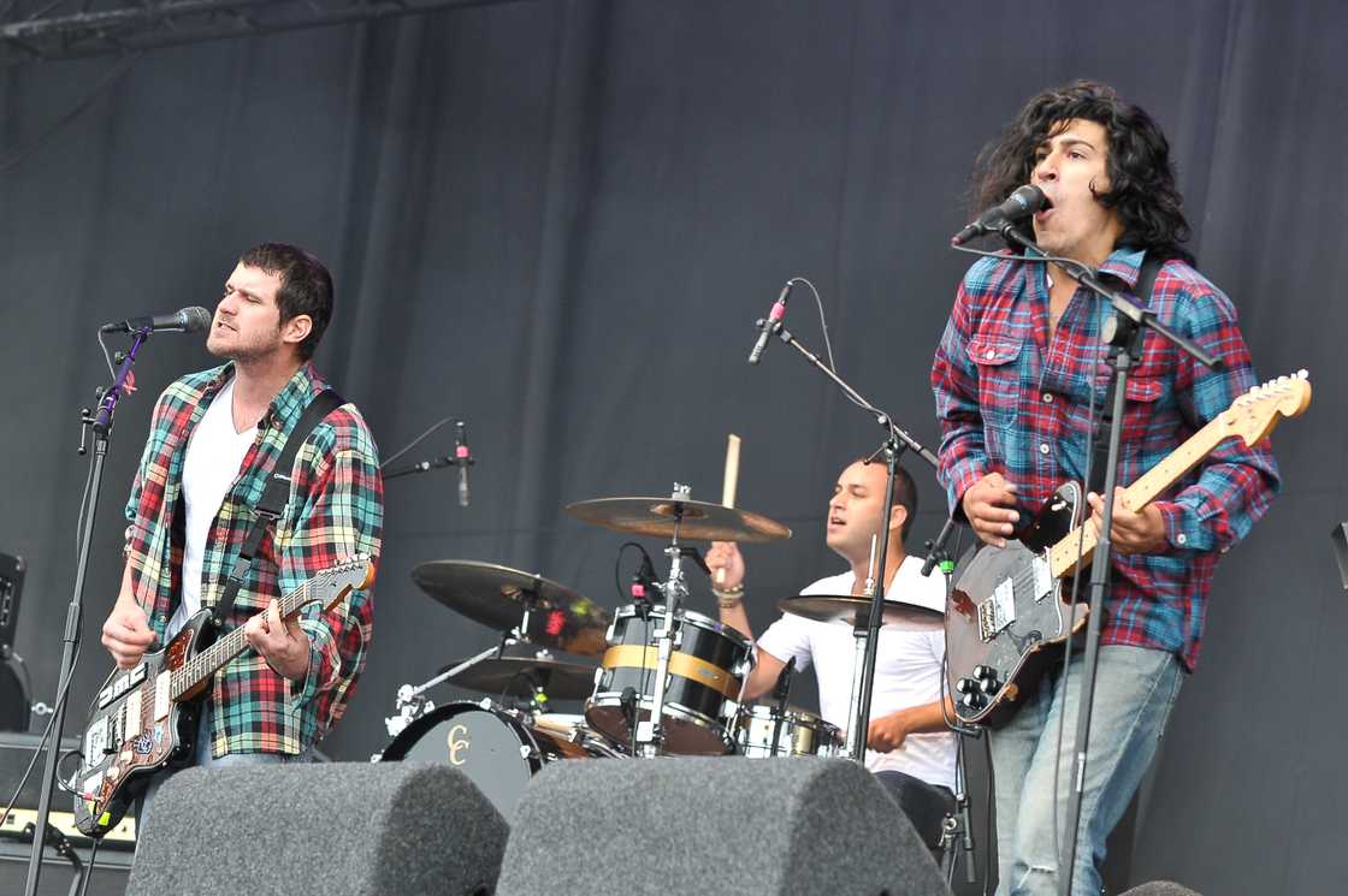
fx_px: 3667
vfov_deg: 13.9
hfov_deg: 20.8
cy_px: 448
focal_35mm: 98
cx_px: 674
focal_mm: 98
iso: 800
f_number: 4
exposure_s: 1/320
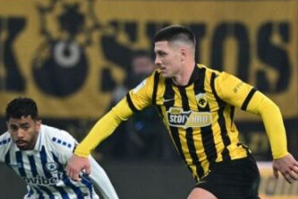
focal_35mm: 822
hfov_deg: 2.5
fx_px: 6804
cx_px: 197
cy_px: 170
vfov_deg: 1.7
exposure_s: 1/1250
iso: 1250
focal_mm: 400
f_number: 3.2
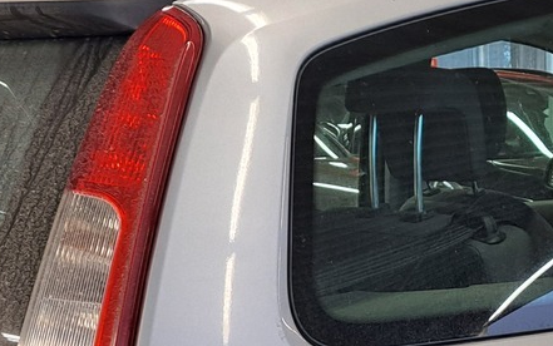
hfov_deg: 24.3
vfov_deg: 14.4
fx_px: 1251
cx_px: 485
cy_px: 562
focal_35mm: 83
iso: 100
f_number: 1.8
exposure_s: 1/50
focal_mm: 5.23
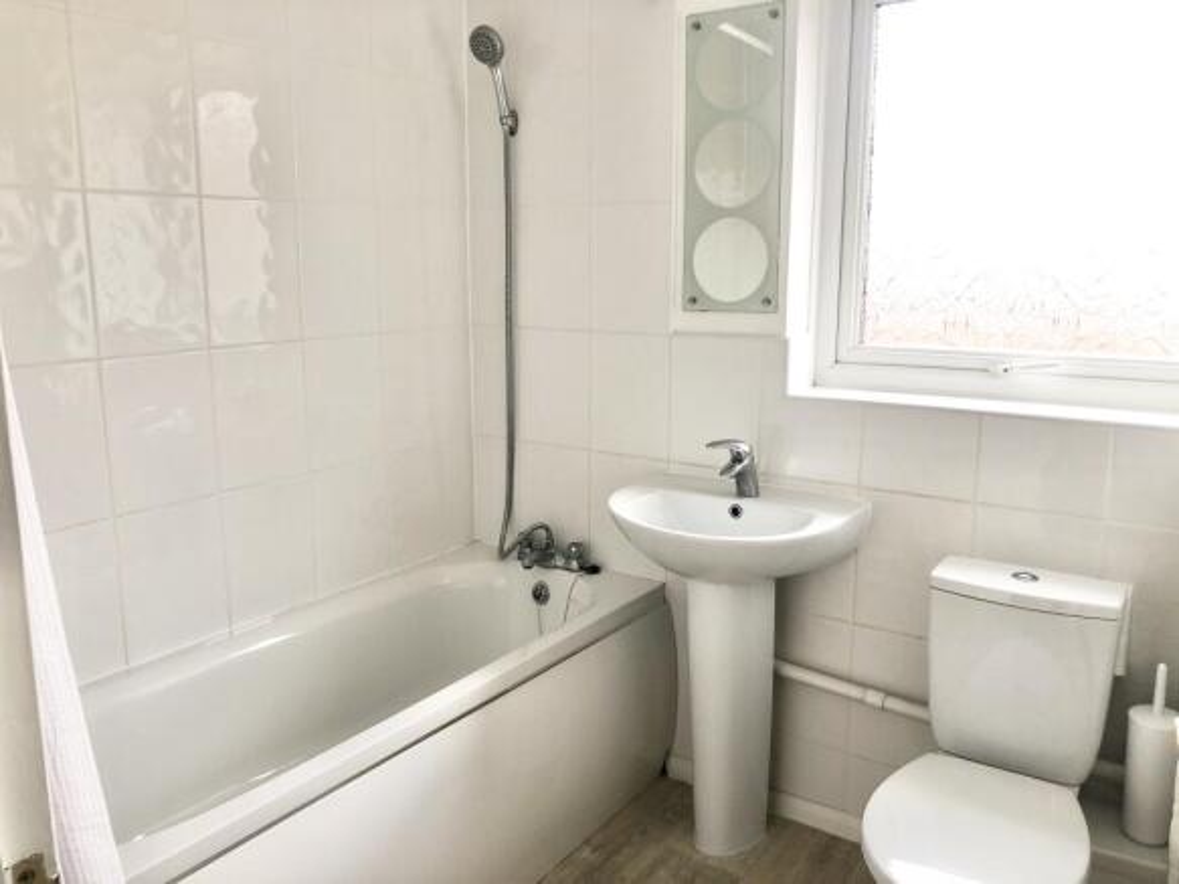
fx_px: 953
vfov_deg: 49.7
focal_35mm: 28
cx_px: 590
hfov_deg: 63.5
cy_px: 442
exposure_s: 1/17
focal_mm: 3.99
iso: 40
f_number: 1.8
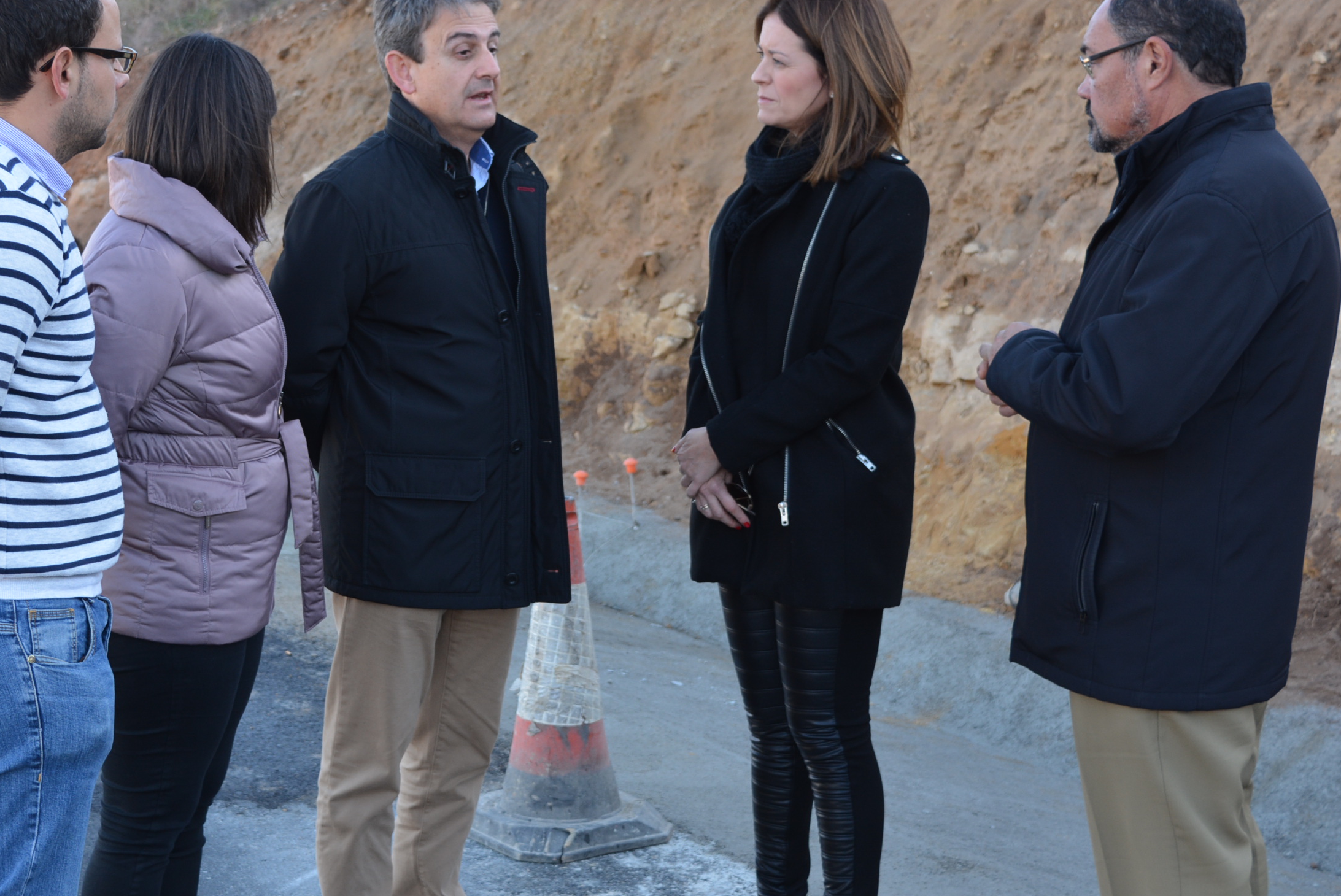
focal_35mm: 64
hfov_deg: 31.3
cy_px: 477
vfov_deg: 21.4
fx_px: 2374
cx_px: 463
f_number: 5.6
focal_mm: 31
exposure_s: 1/125
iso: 220
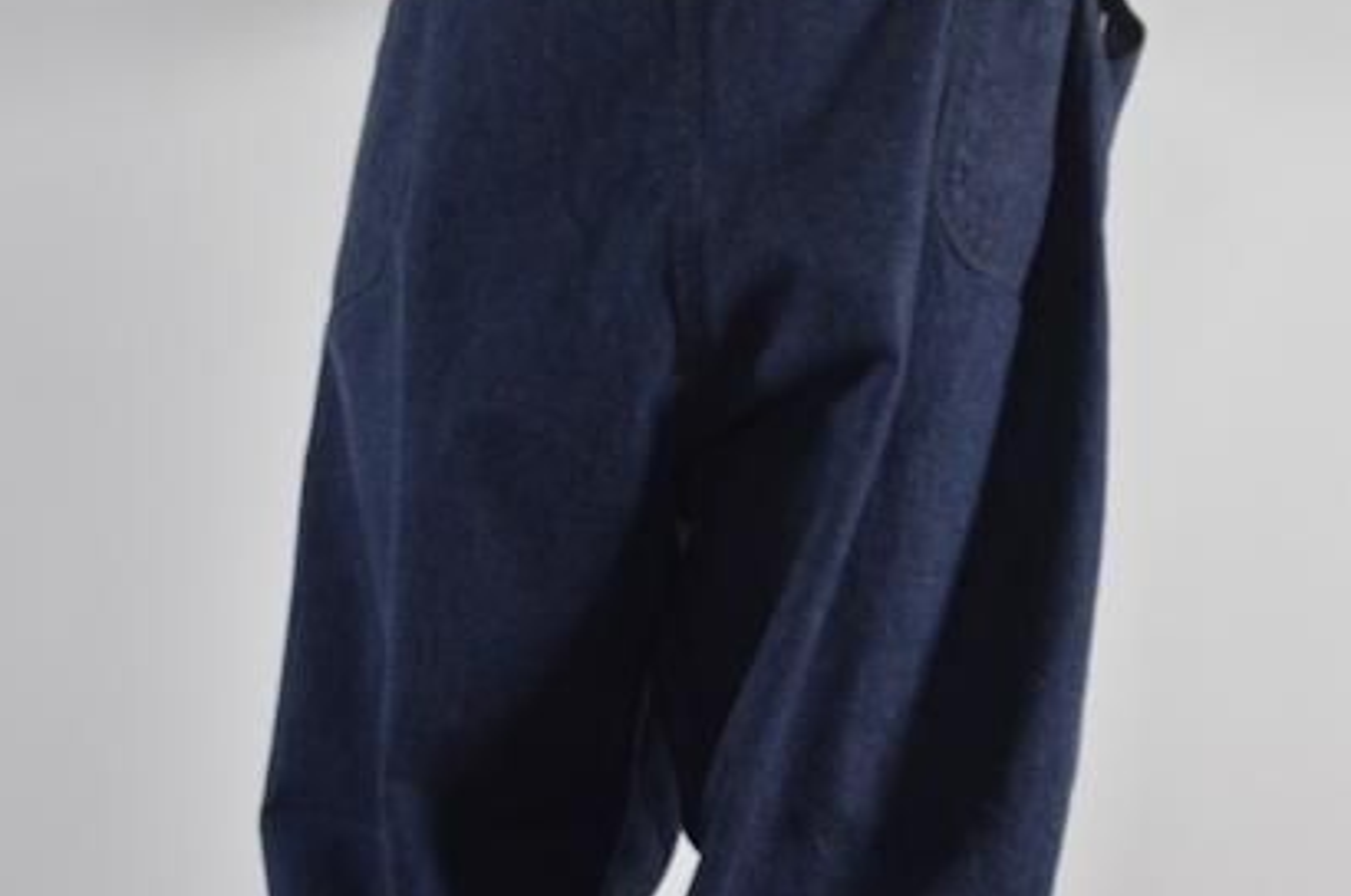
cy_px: 774
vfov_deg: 11.6
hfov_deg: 17.5
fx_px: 4384
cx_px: 676
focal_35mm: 117
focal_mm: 40
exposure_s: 1/100
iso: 800
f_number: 5
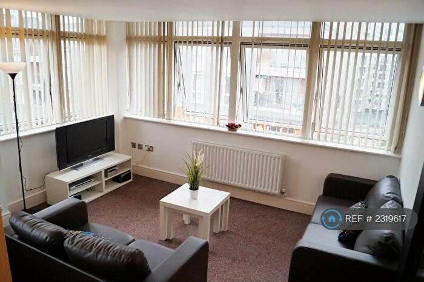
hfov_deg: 67.4
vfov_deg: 47.9
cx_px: 212
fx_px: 318
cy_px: 141
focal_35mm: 27
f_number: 4
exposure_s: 1/60
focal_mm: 18
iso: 200
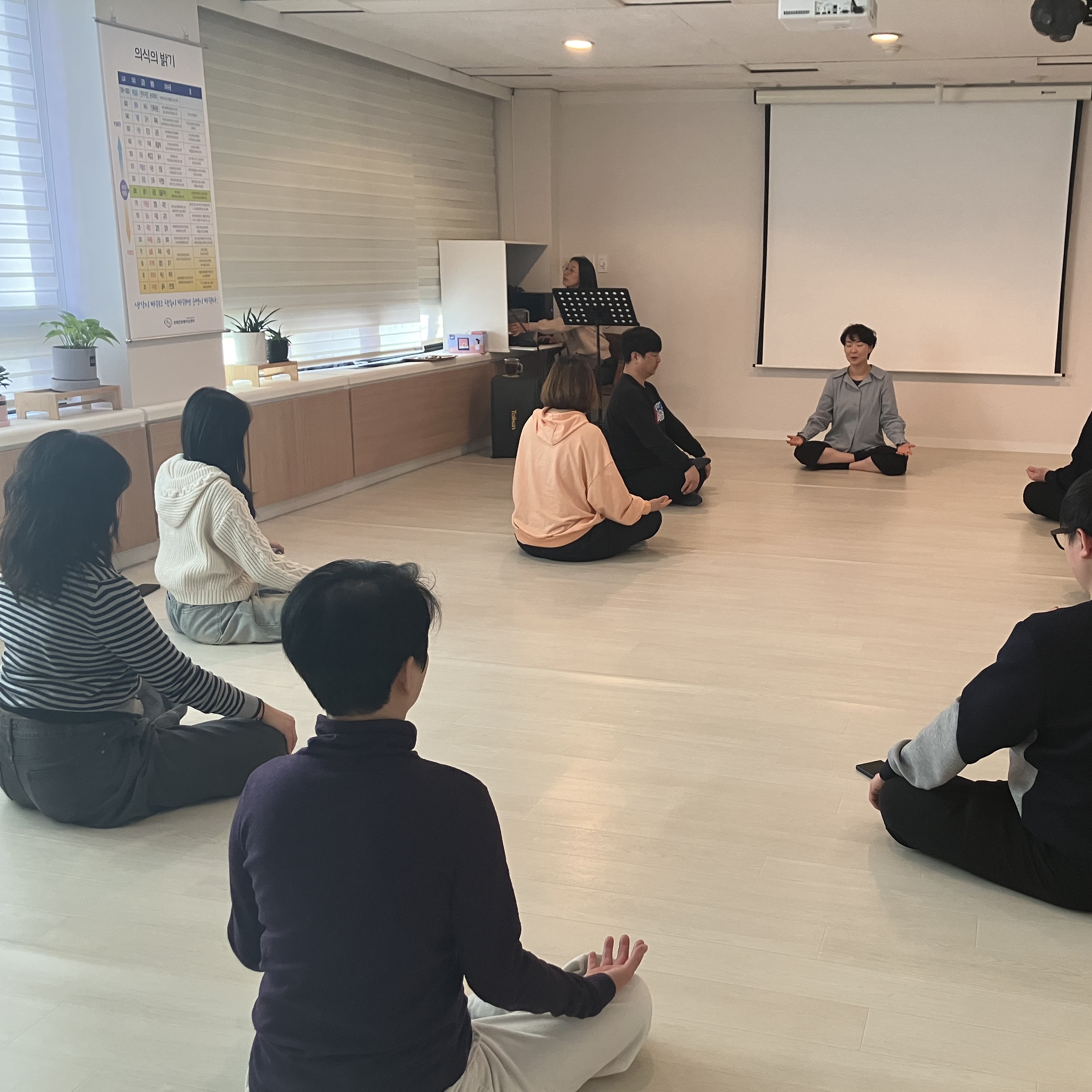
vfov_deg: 48.4
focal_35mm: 34
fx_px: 1213
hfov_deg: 47.9
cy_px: 562
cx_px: 693
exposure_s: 1/60
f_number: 1.8
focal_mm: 3.99
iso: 125
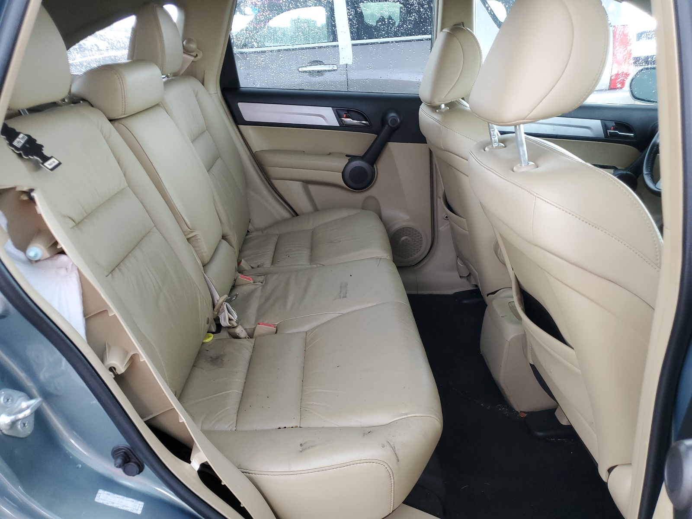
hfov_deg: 67.3
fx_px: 520
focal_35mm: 26
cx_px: 346
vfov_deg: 53.1
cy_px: 260
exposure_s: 1/60.2
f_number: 1.5
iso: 83
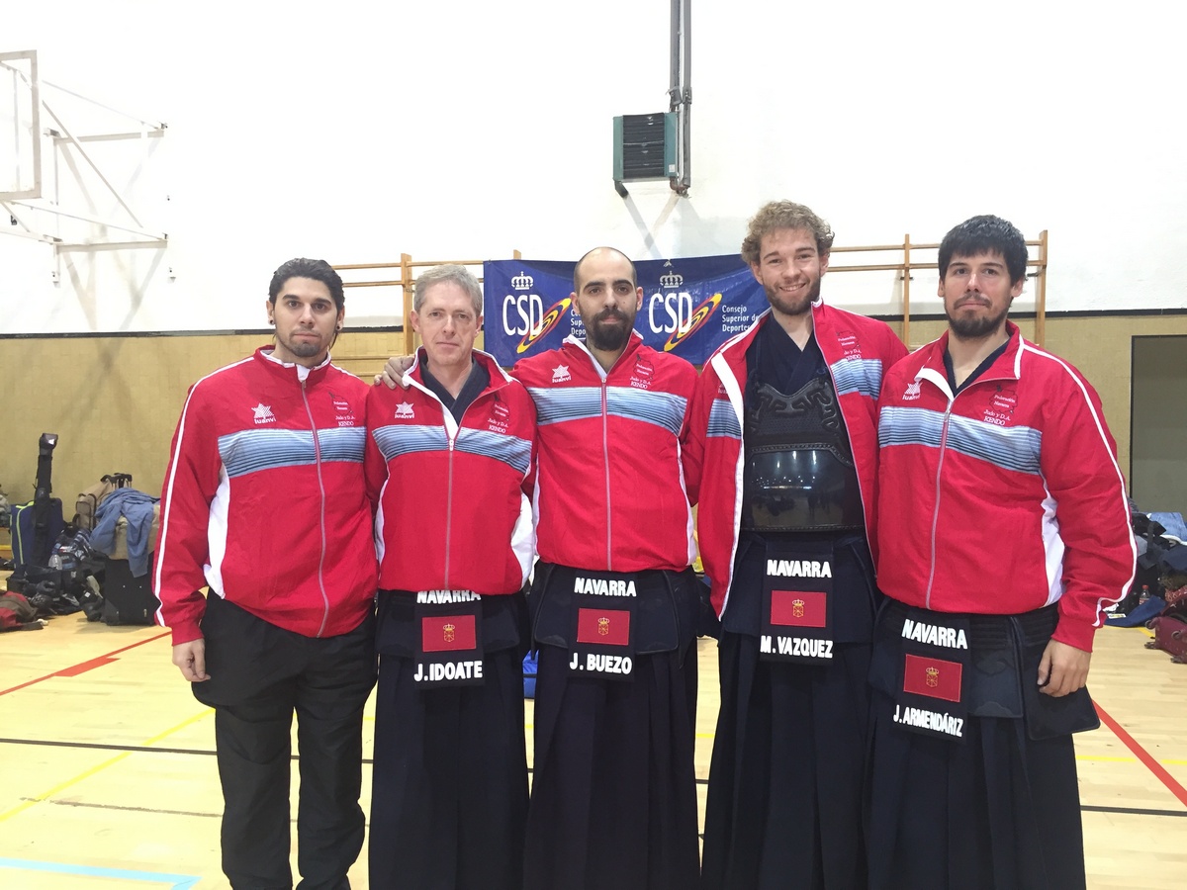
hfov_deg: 61.7
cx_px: 594
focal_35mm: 29
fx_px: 994
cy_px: 445
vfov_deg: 48.2
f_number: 2.2
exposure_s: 1/33
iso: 125
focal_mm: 4.15
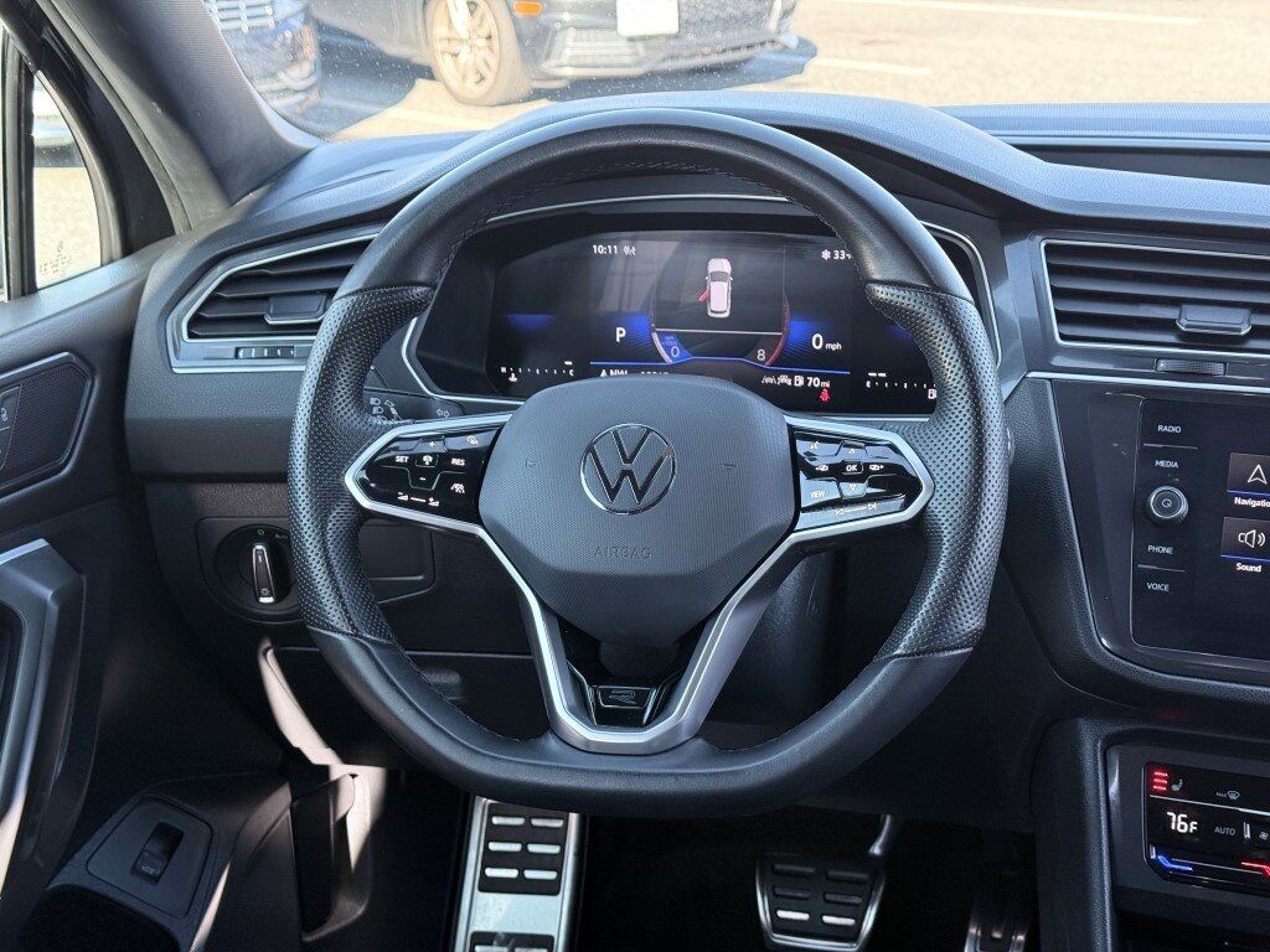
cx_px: 635
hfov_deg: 39.7
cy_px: 476
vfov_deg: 30.3
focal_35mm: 48
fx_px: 1761
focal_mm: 6.76
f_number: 1.78
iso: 80
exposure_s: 1/145
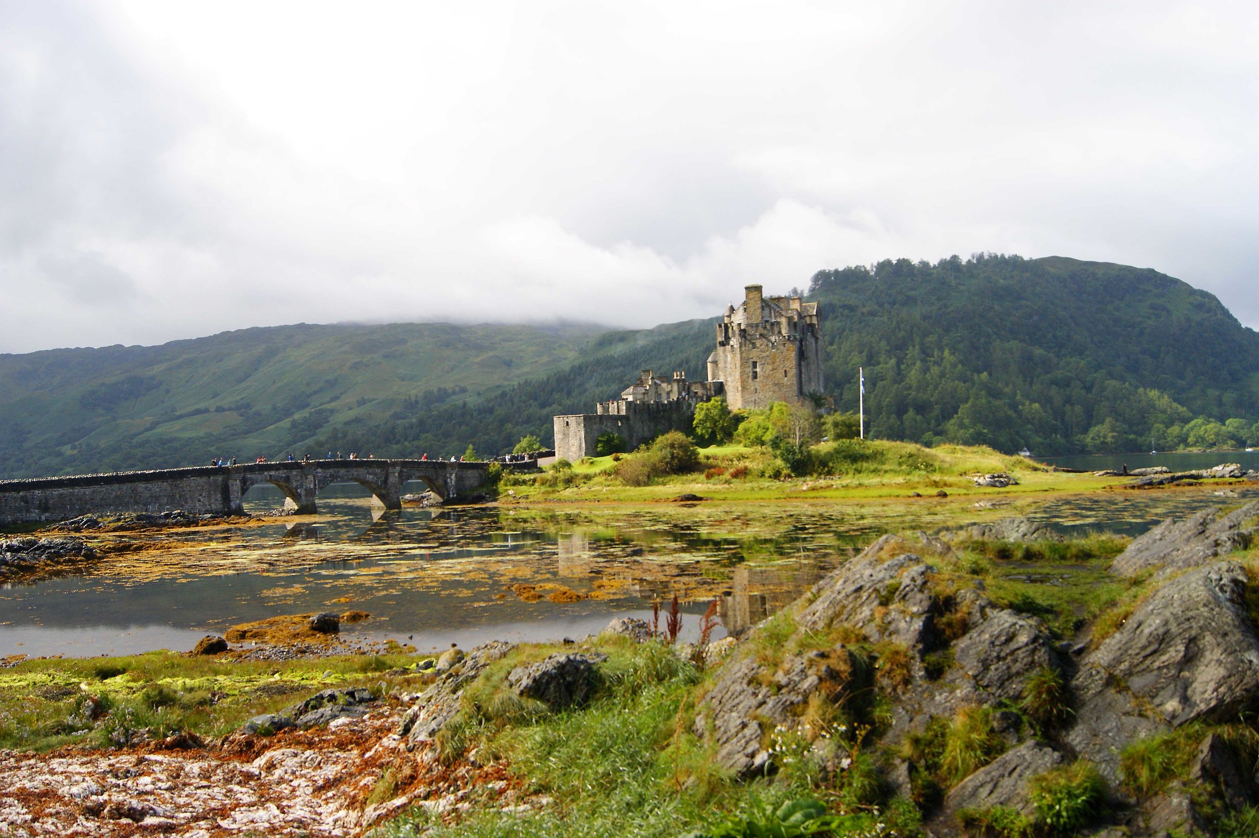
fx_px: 1153
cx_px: 630
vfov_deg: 39.9
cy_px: 419
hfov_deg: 57.3
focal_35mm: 33
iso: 400
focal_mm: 22
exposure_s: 1/1250
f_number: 5
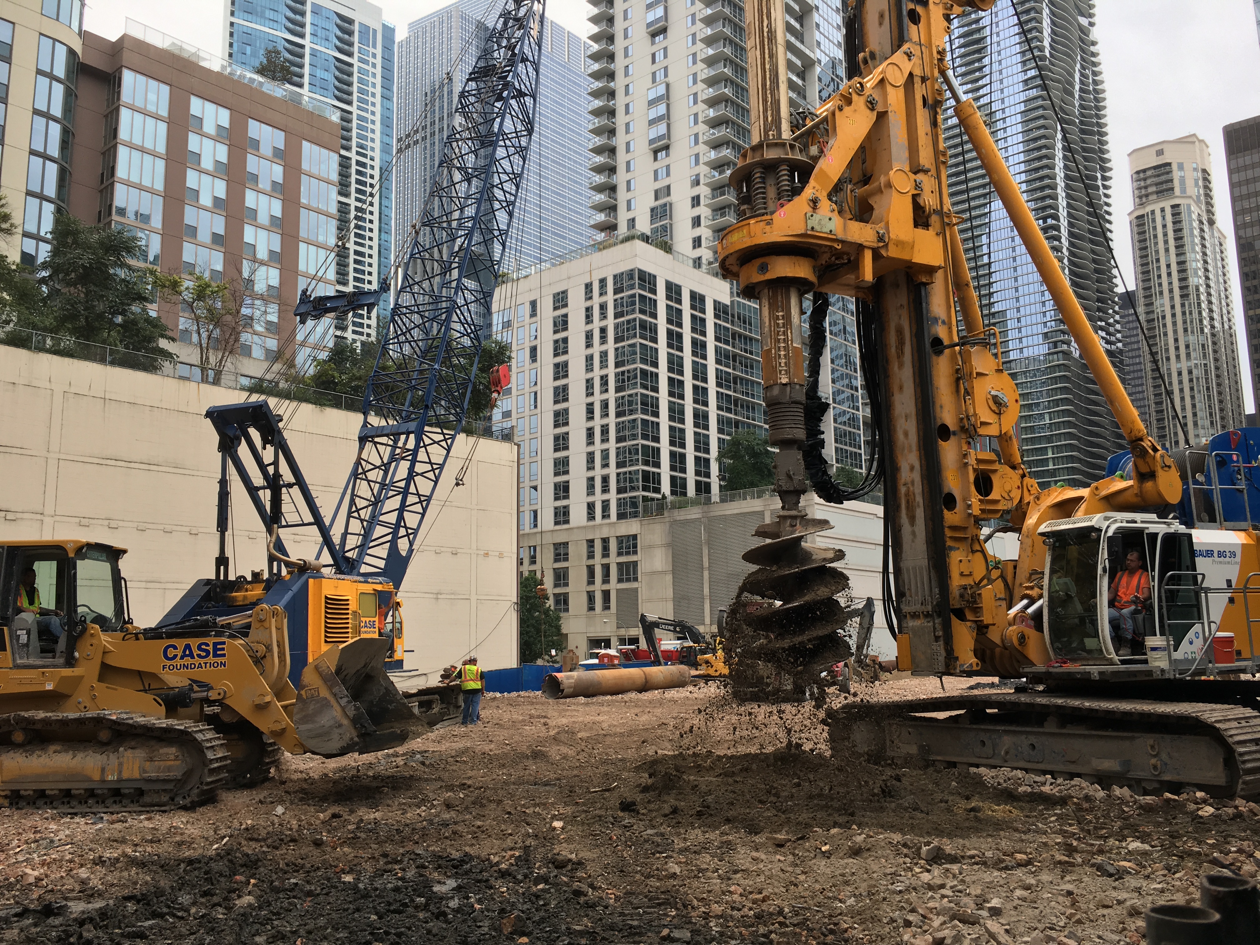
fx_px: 1056
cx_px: 630
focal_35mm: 29
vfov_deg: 48.2
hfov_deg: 61.7
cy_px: 472
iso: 25
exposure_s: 1/557
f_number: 2.2
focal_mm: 4.15
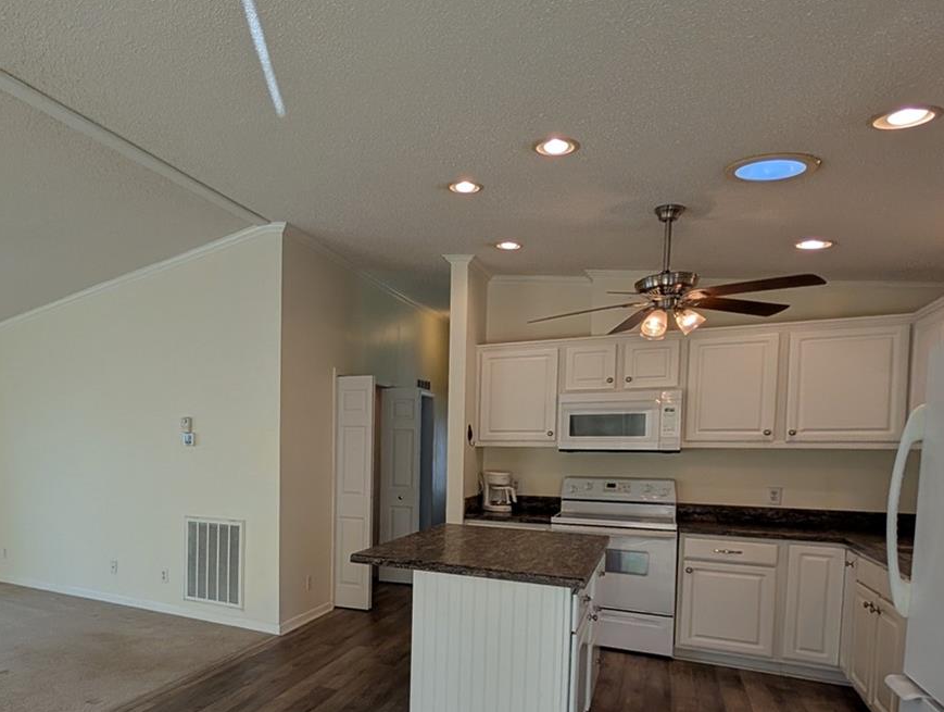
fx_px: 601
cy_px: 471
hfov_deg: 70.4
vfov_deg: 59.9
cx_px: 219
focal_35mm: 22
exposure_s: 1/261
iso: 53
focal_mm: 2.02
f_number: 1.7
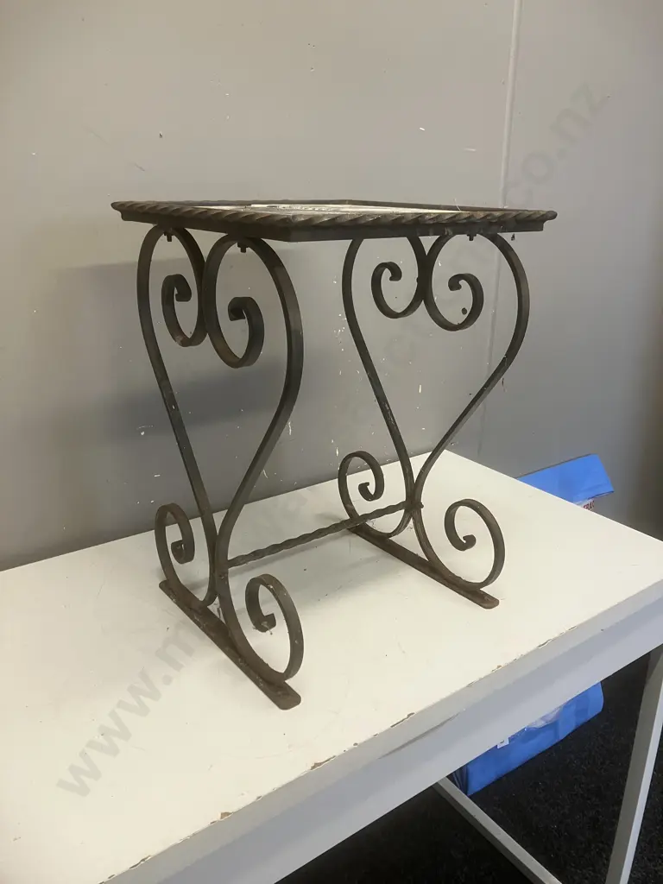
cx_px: 332
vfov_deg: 63.4
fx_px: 715
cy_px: 442
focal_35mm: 28
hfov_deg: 49.7
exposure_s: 1/50
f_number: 1.8
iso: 50
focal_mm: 3.99
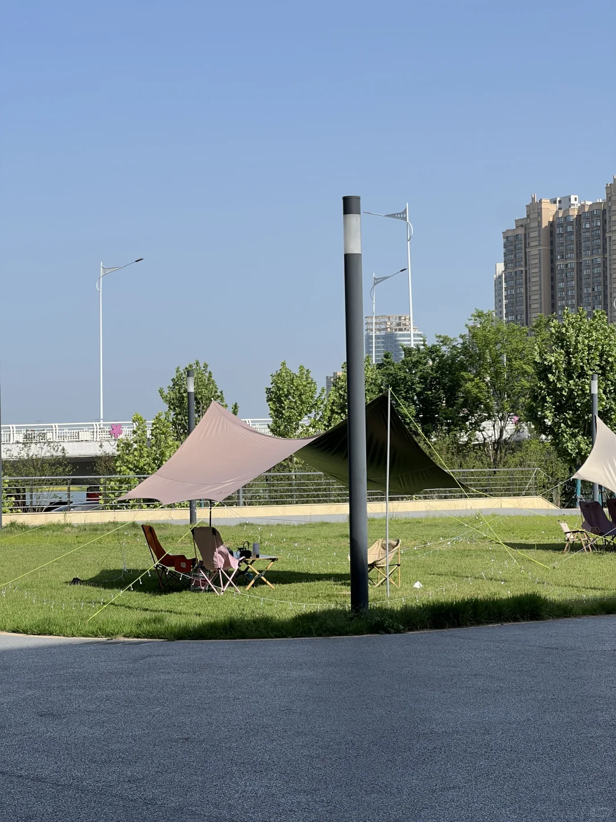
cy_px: 411
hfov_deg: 19.1
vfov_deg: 25.3
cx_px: 308
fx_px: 1827
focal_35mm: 77
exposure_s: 1/349
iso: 32
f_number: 2.8
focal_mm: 9
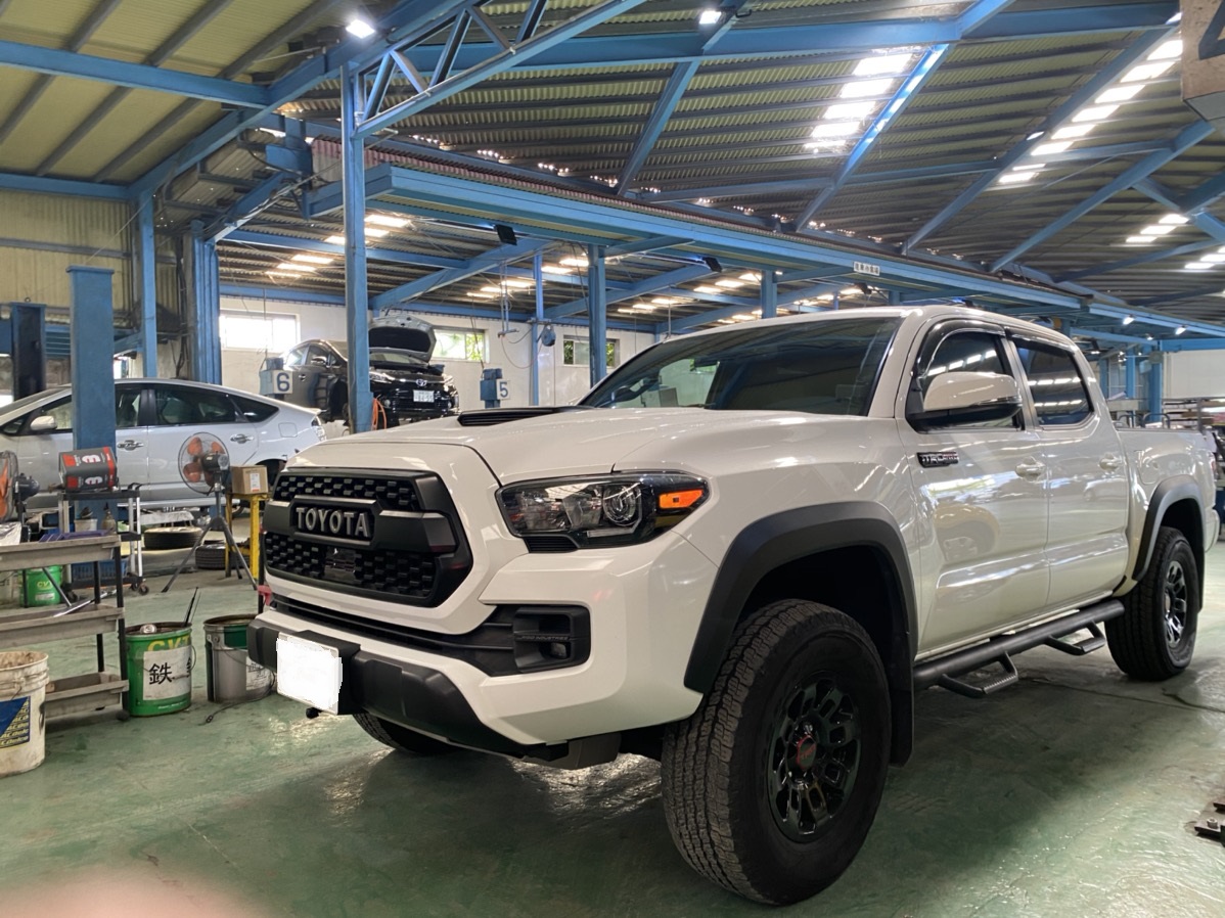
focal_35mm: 26
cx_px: 612
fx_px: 920
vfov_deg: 53.0
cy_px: 459
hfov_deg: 67.3
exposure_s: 1/60
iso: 80
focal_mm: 4.25
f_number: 1.8
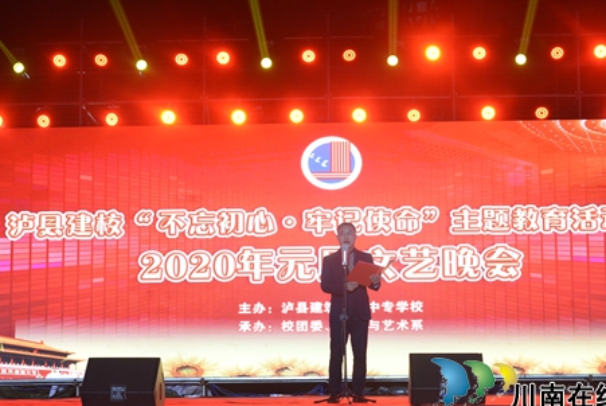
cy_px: 223
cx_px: 325
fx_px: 1214
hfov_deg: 28.0
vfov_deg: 19.0
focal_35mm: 72
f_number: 6.3
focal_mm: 65
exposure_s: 1/160
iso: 2000
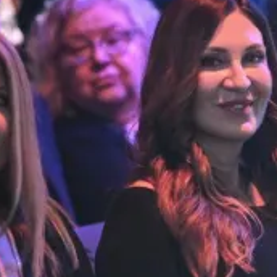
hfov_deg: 2.6
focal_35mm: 678
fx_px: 6138
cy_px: 126
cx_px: 475
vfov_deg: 2.6
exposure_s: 1/200
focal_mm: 180
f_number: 2.8
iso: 2000
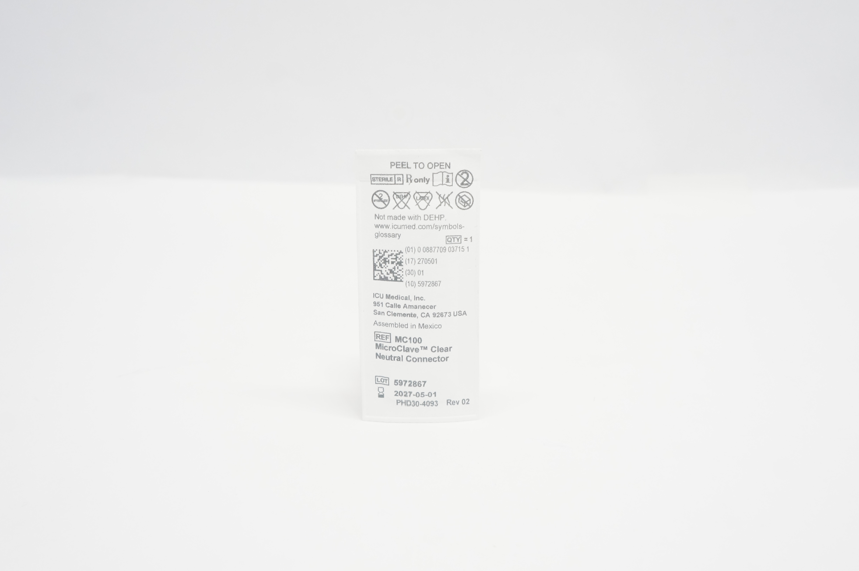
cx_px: 430
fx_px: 930
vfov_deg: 34.1
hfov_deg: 49.6
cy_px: 286
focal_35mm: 39
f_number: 7.1
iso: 800
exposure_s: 1/60
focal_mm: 26
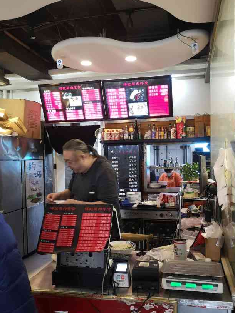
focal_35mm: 31
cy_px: 170
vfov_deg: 58.3
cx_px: 125
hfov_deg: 45.4
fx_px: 281
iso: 320
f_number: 1.8
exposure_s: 1/33.3
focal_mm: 5.58
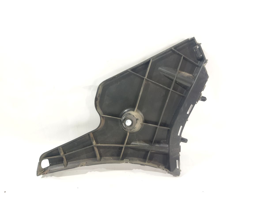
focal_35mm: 27
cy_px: 100
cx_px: 132
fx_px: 207
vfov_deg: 51.4
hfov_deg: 65.3
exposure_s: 1/33
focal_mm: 4.71
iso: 388
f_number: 1.79
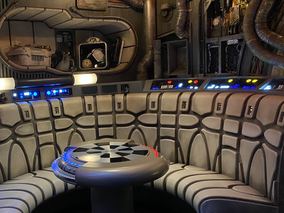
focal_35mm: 36
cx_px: 96
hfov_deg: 50.5
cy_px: 116
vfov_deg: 39.6
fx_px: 295
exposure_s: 1/30
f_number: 1.8
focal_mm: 4.25
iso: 800
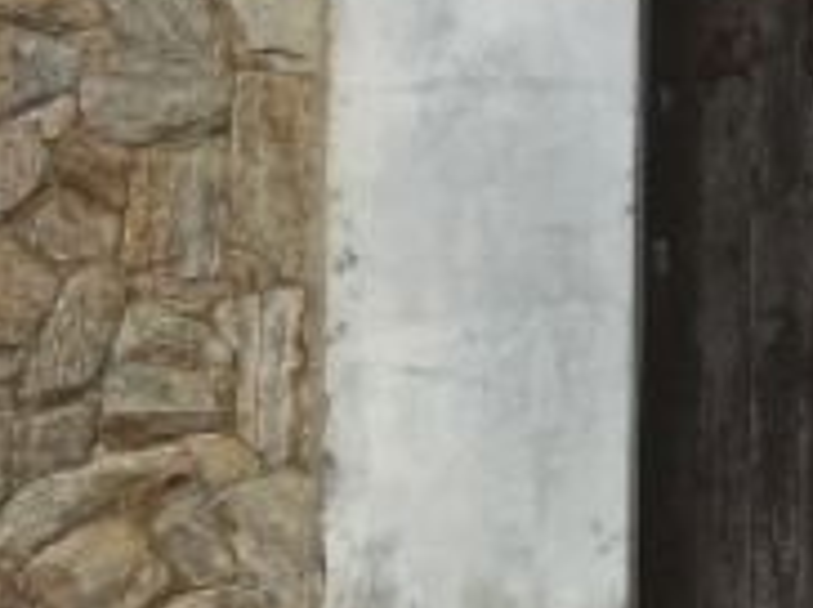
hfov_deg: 8.0
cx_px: 2627
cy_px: -282
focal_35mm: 204
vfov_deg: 7.2
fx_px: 4785
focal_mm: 4.15
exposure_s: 1/1972
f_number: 2.2
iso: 25
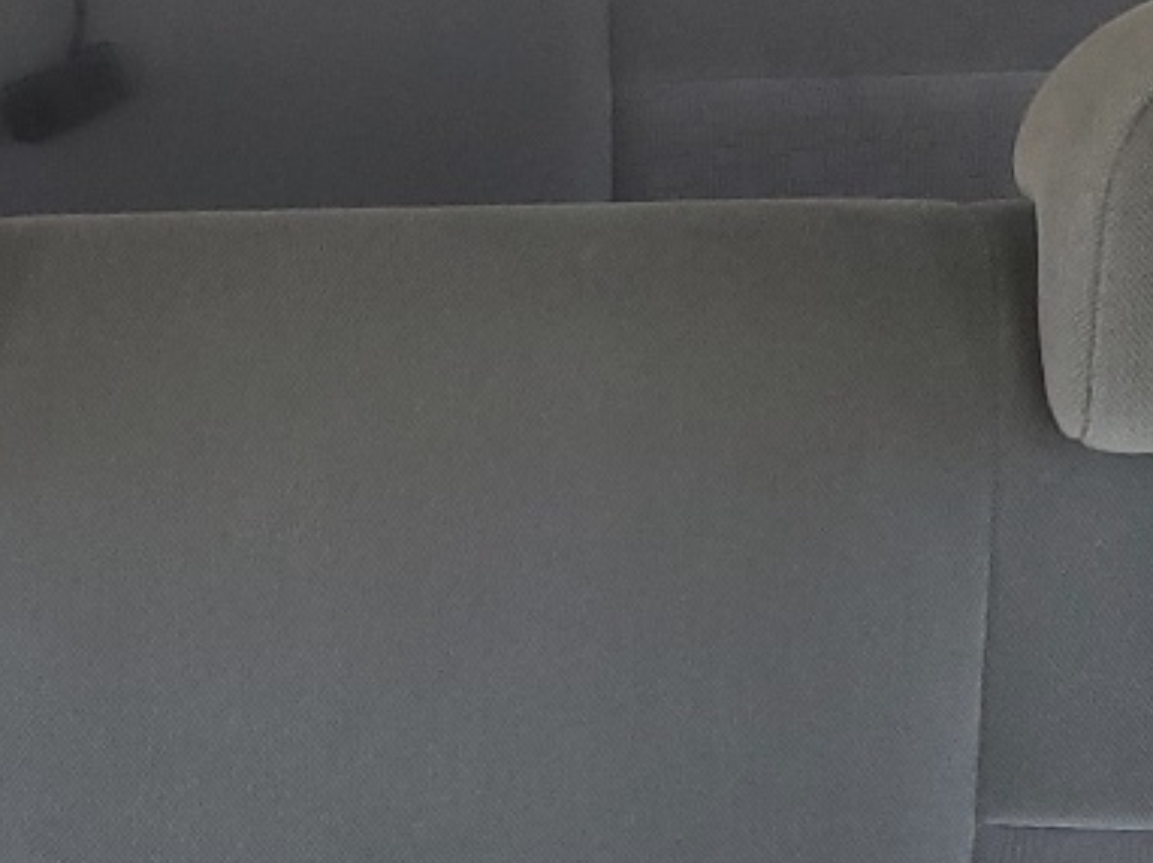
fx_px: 3628
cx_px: 284
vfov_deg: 13.1
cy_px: 1119
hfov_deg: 17.9
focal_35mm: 109
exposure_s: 1/120
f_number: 1.5
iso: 72
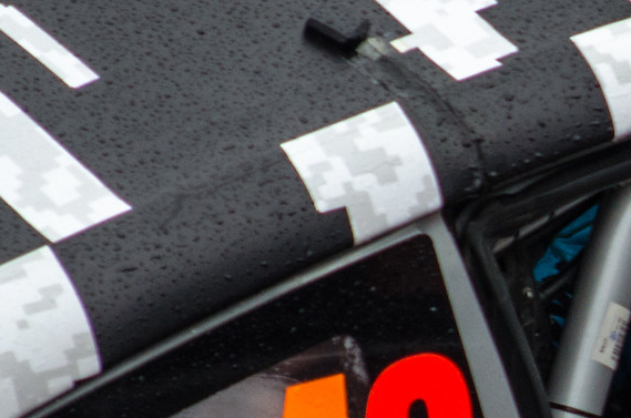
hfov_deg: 1.6
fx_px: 22147
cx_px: 823
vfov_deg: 1.1
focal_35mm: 1266
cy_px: 384
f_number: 6.3
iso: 400
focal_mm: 200
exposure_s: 1/125
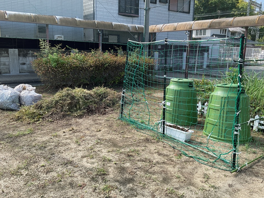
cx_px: 132
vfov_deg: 45.4
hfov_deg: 58.4
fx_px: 236
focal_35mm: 31
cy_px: 92
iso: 16
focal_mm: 3
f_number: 1.8
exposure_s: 1/545
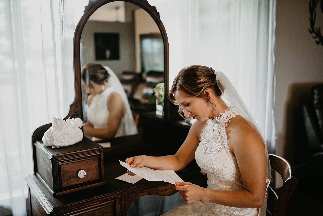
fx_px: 314
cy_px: 108
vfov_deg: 37.9
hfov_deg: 54.4
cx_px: 162
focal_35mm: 35
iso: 800
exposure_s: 1/160
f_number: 1.4
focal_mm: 35
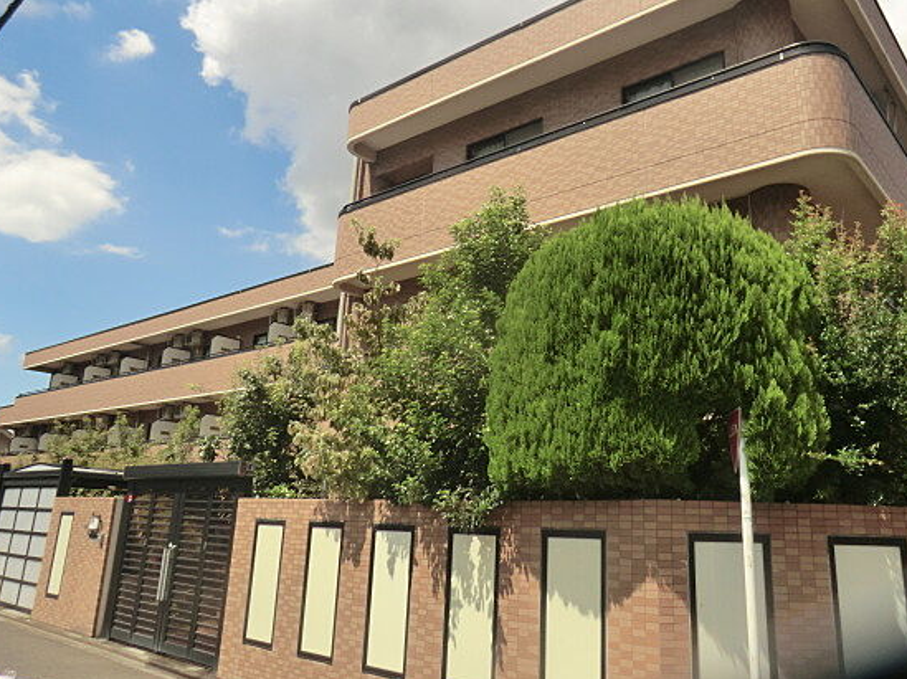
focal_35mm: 28
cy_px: 291
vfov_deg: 49.5
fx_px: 733
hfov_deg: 63.3
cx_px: 507
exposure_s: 1/200
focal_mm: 4.3
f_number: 7.5
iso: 80
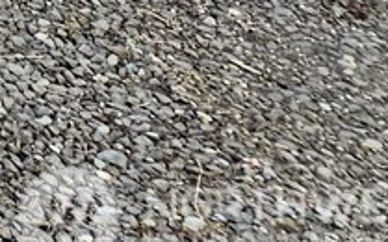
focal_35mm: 187
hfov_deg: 8.3
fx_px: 1975
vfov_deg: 5.7
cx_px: -984
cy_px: -825
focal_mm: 5.4
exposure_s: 1/180
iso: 160
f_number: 1.8
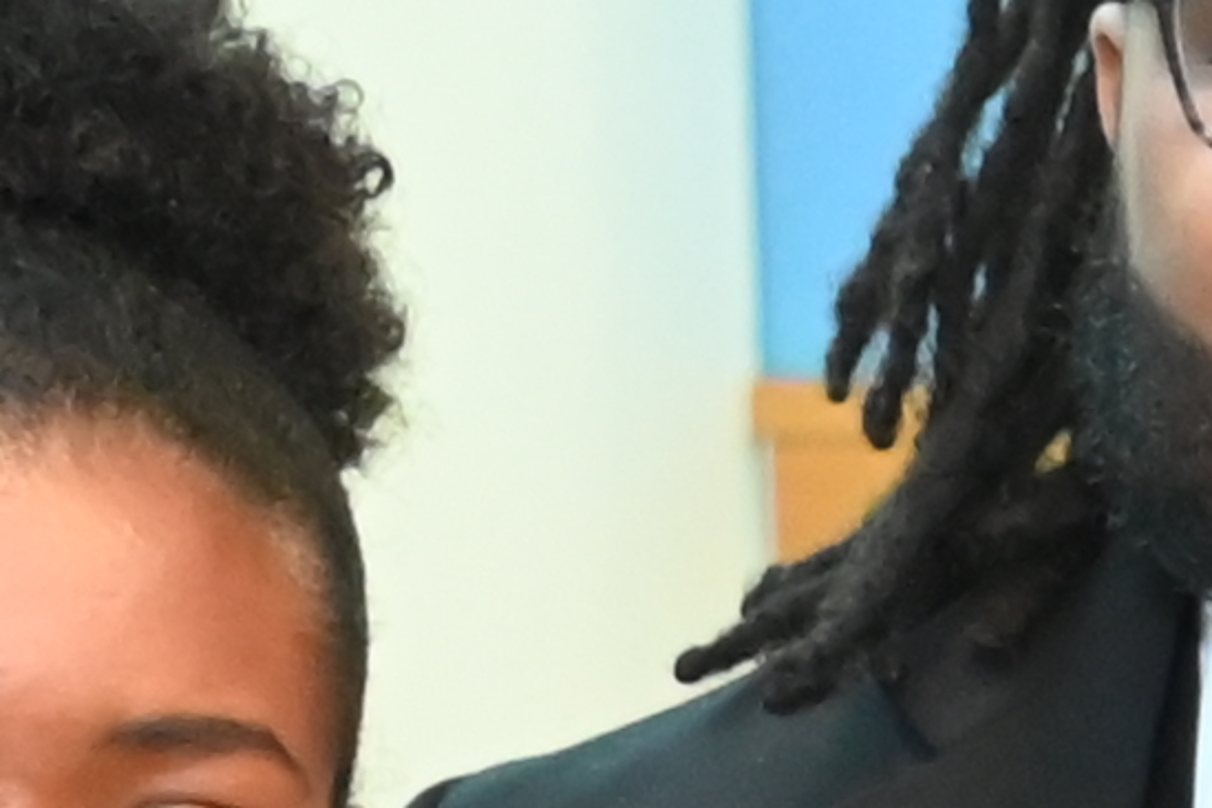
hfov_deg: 5.8
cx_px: 2810
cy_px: 1735
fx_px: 11580
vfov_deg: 3.9
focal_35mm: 344
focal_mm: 32
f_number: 5.6
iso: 5600
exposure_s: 1/200
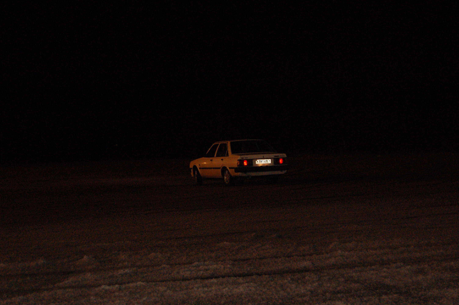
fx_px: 1051
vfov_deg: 16.5
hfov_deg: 24.6
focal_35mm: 82
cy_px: 152
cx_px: 230
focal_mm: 55
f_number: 5.6
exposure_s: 1/60
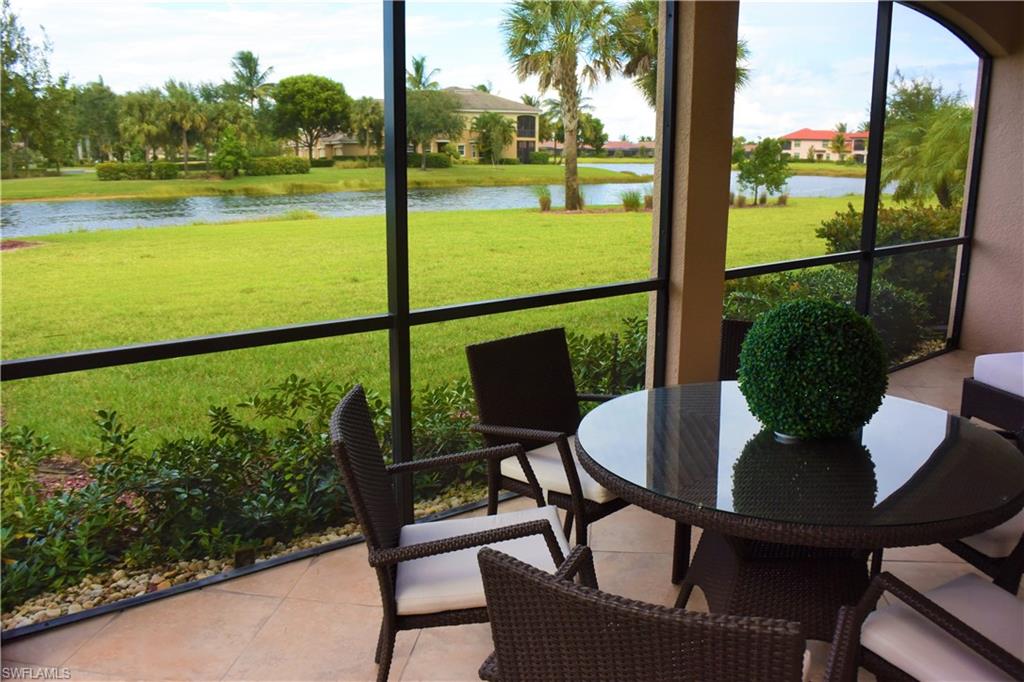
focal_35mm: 27
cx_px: 512
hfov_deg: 67.4
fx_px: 768
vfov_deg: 47.9
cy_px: 341
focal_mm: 10
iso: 160
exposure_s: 1/250
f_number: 4
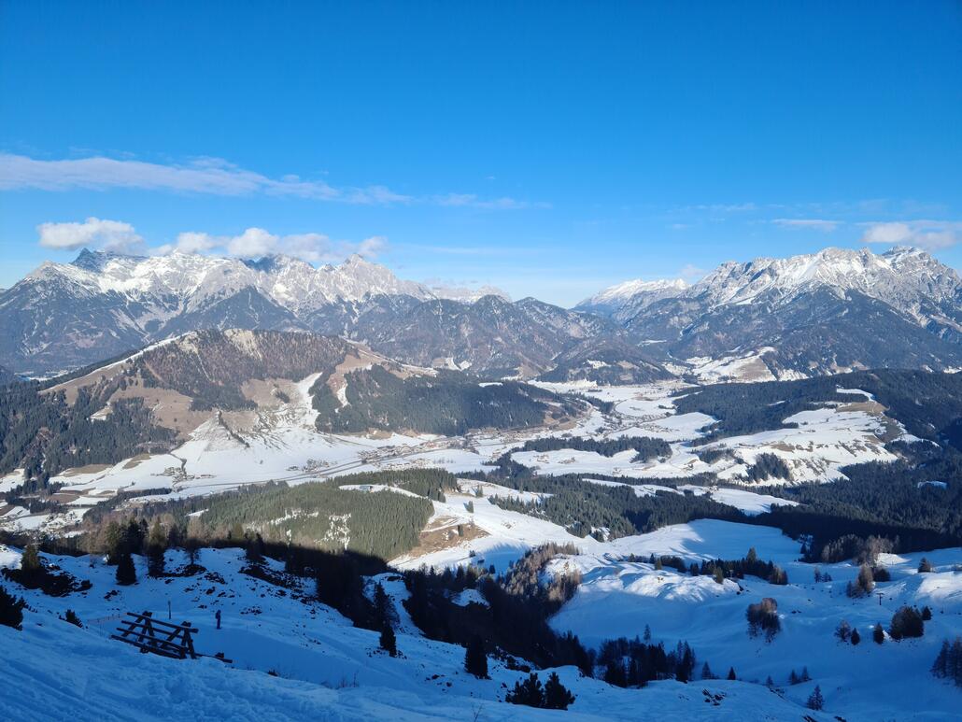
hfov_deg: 65.3
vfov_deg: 51.4
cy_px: 361
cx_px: 481
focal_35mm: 27
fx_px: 751
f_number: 2
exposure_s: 1/856
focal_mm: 5.9
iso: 25
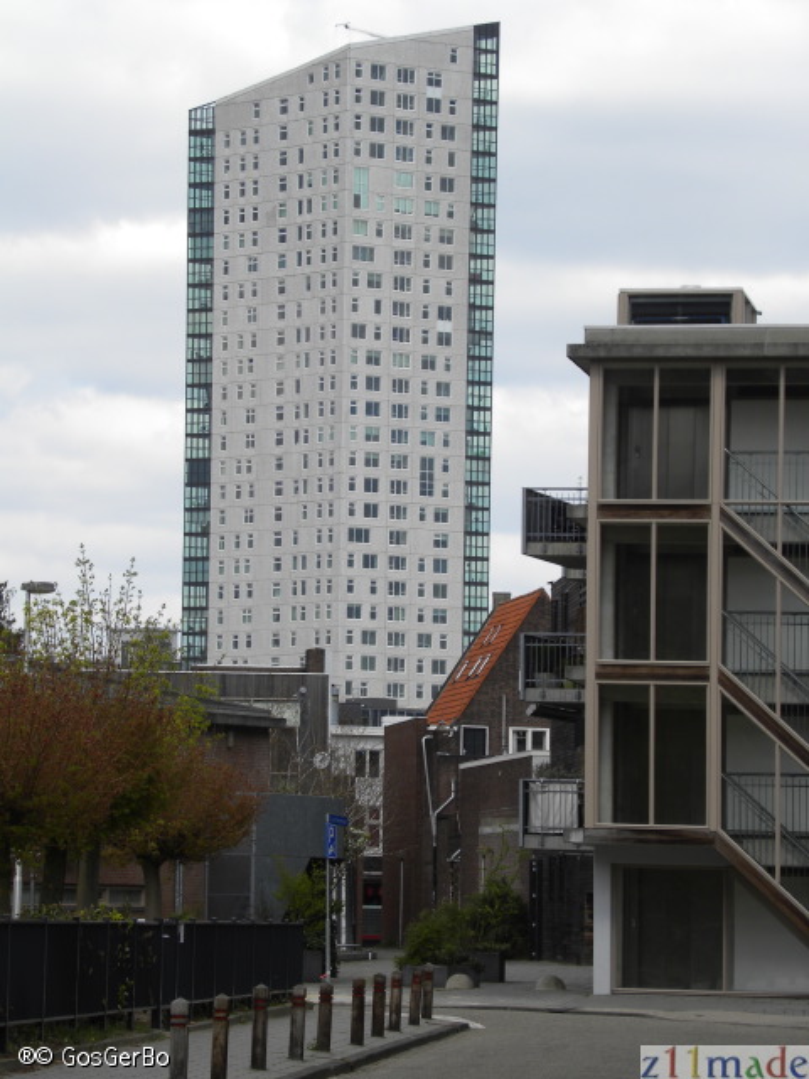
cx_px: 404
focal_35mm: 184
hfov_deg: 8.1
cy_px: 540
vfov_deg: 10.7
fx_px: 5734
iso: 64
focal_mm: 32.7
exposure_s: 1/208
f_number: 5.6
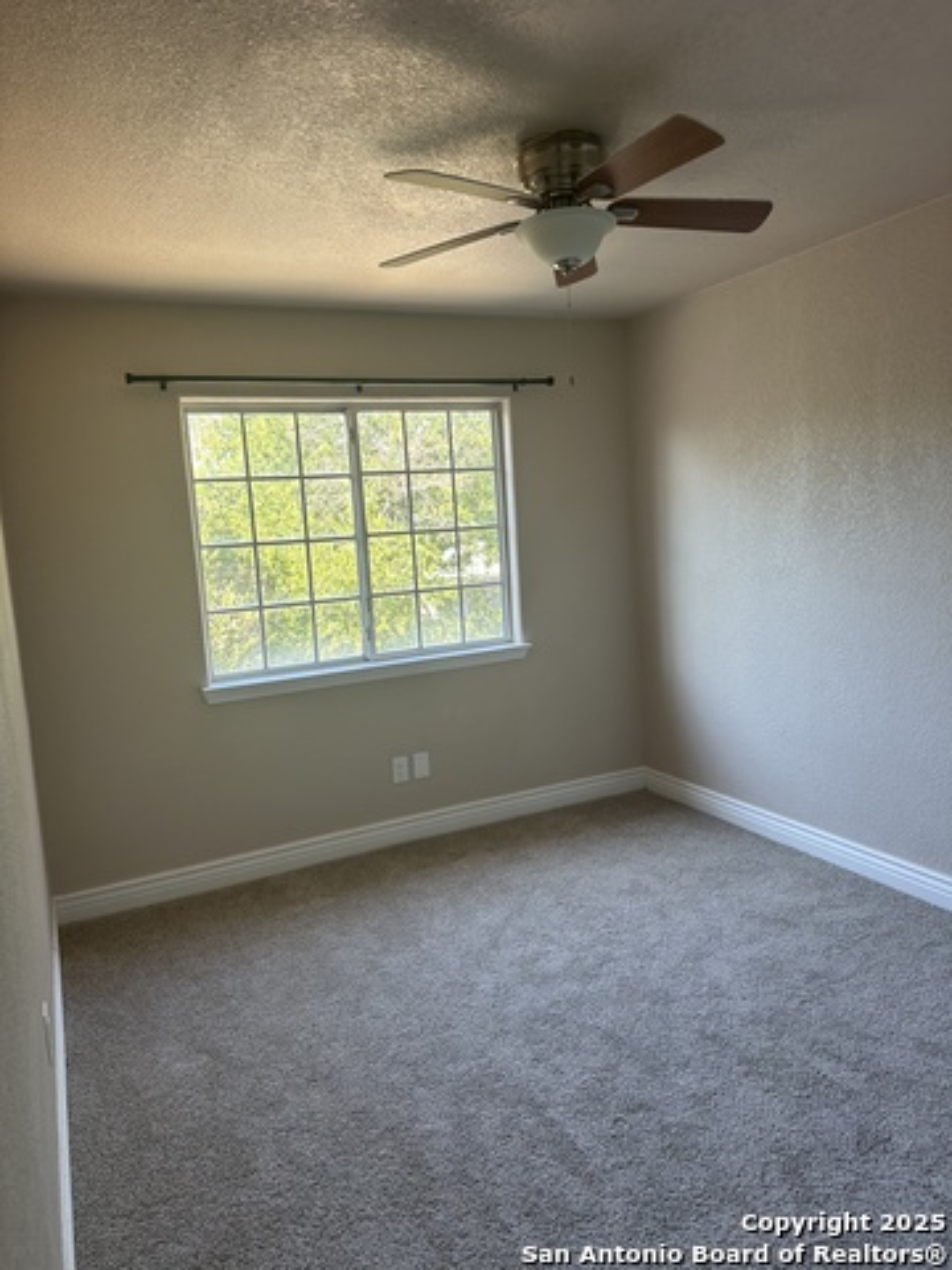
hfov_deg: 56.8
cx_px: 476
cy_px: 635
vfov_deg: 71.6
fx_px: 880
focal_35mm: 24
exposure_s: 1/132
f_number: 1.78
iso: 80
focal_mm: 6.86
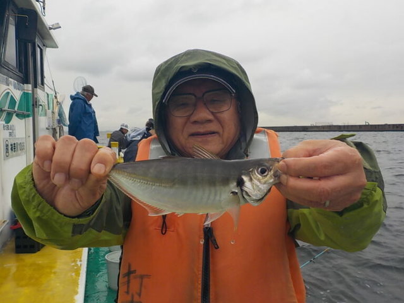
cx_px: 202
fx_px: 350
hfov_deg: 60.0
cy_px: 152
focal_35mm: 30
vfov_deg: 46.8
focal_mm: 4.1
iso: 125
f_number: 3.3
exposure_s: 1/320
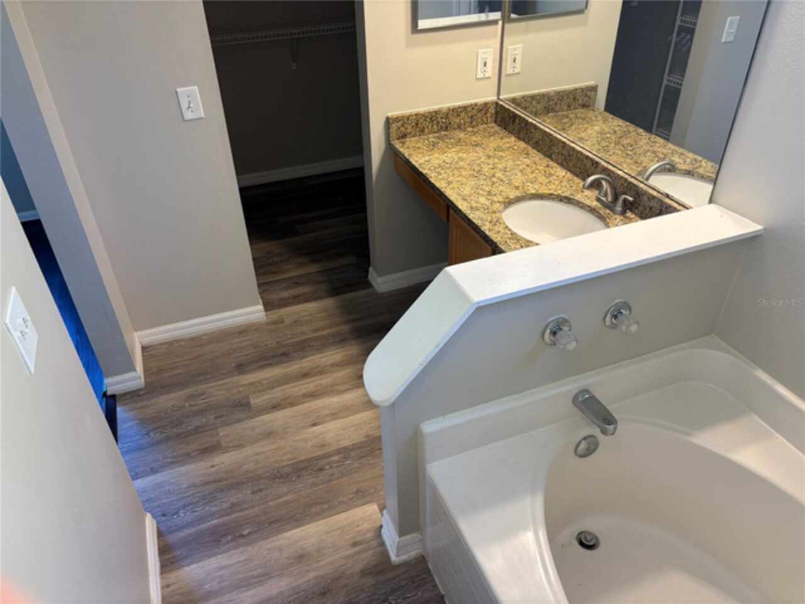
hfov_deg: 67.3
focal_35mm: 26
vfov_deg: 53.1
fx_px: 605
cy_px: 302
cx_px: 402
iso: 80
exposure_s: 1/60
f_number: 1.6
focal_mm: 5.96
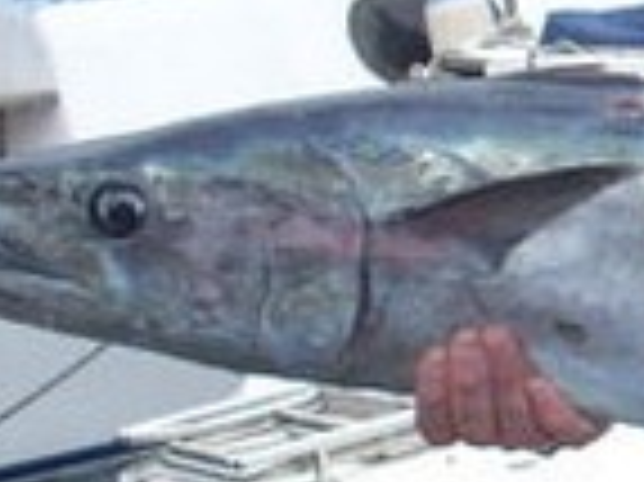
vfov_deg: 9.1
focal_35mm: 163
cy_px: 149
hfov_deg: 11.2
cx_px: 1184
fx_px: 3030
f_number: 5.6
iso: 64
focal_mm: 6.2
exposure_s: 1/185
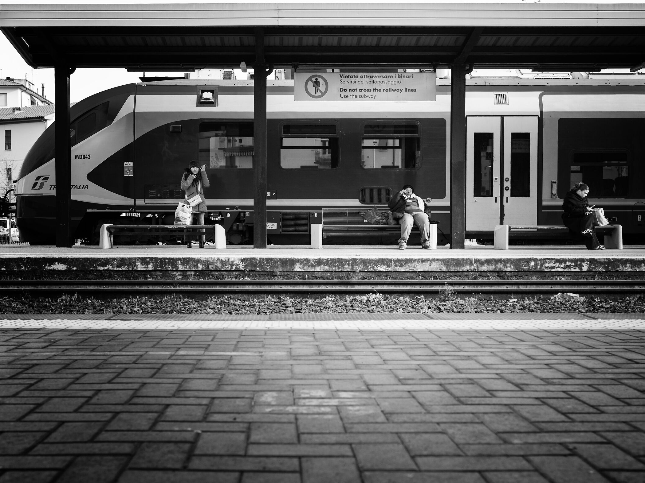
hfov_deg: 42.9
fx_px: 820
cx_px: 358
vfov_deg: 32.9
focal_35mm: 44
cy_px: 242
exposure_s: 1/400
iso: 720
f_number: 5.6
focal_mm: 40
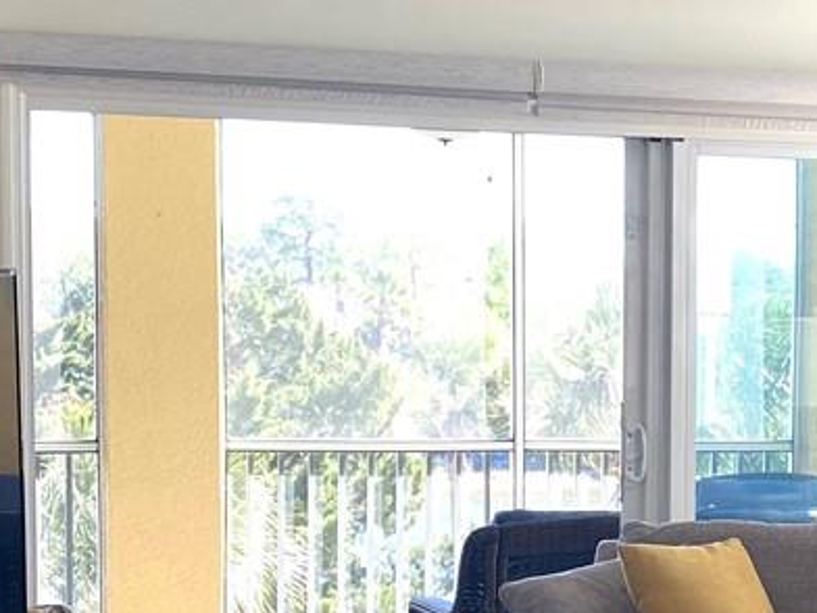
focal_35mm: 106
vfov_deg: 13.9
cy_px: 517
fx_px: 2502
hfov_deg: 17.9
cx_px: 911
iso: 32
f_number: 1.8
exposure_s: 1/120
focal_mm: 4.25
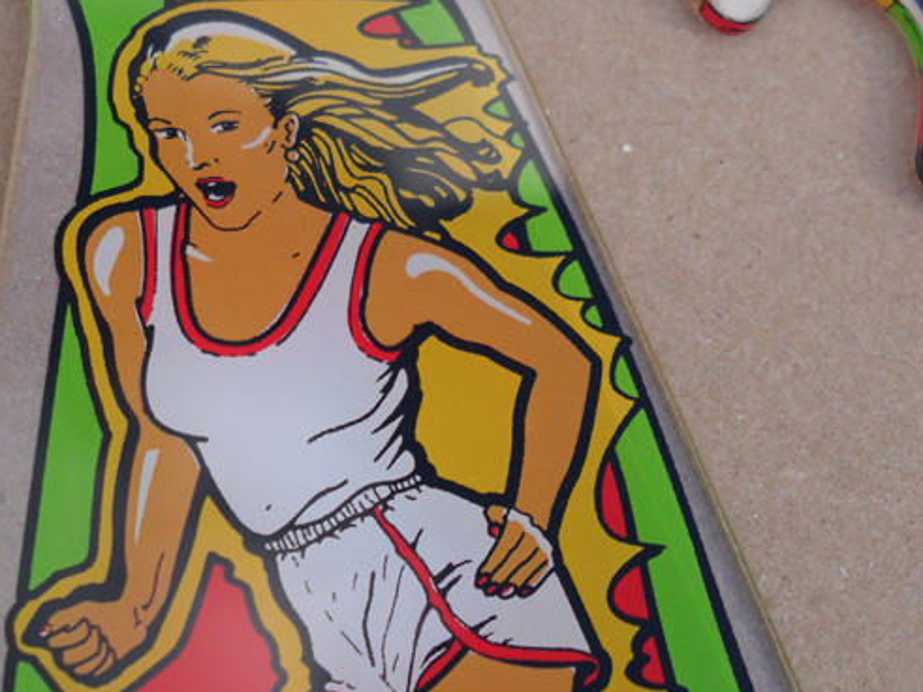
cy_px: 389
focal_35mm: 57
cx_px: 284
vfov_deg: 25.6
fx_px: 1519
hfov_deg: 33.4
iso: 80
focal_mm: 6.3
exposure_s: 1/750
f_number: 3
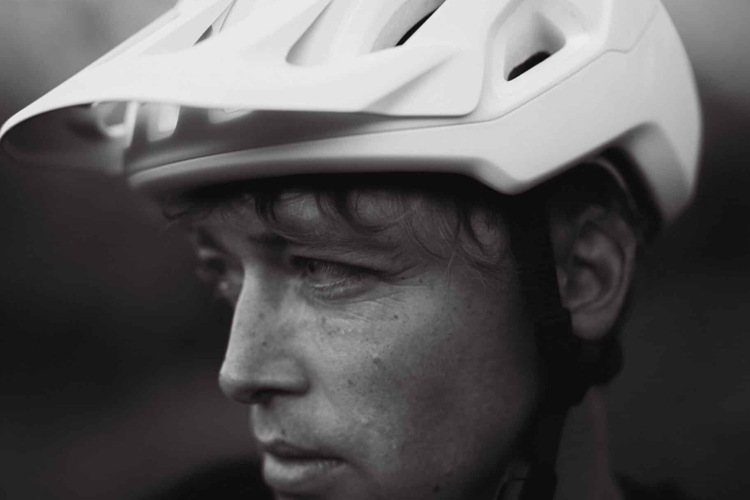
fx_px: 1166
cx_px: 345
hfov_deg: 35.6
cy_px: 225
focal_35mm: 56
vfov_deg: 24.2
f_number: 2
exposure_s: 1/1250
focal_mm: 50
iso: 400
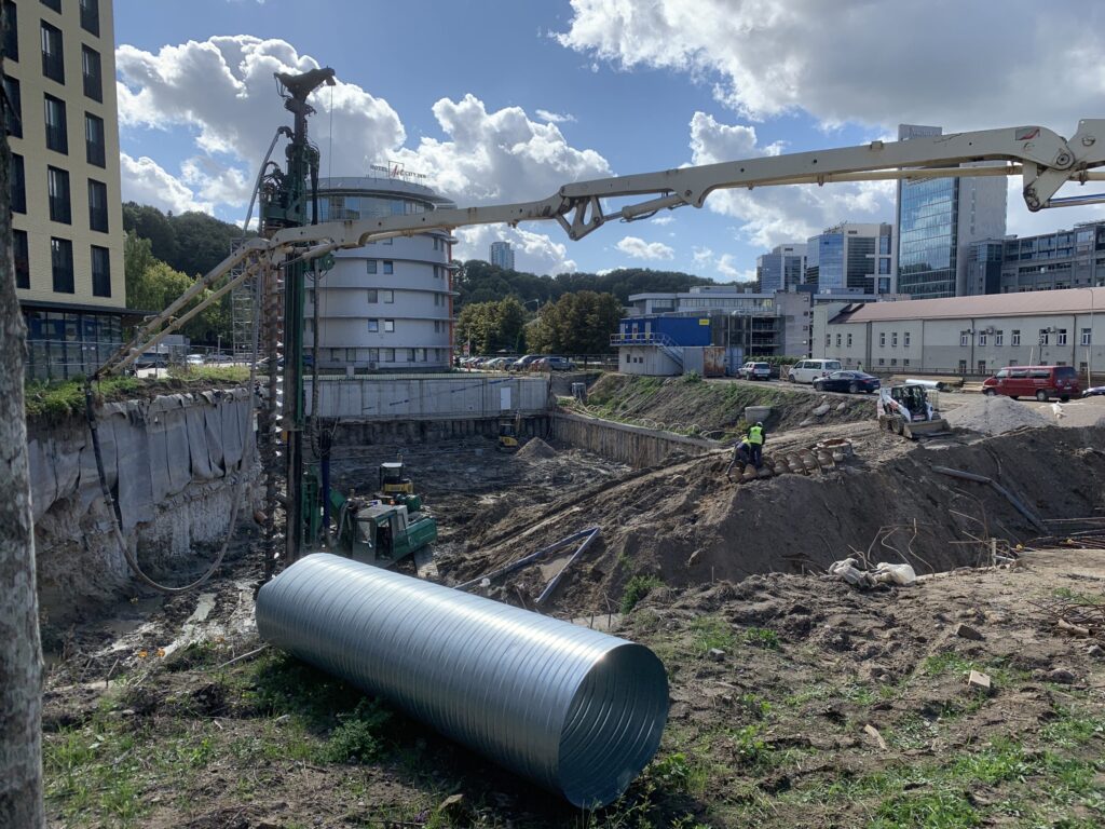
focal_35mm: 26
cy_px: 414
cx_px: 552
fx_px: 830
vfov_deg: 53.1
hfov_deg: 67.3
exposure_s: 1/2257
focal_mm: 4.25
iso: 25
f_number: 1.8
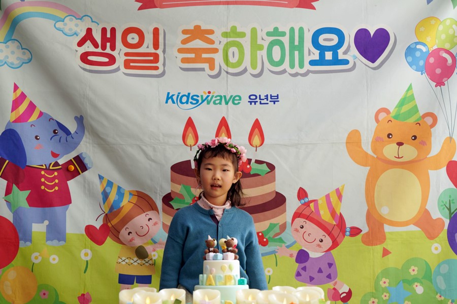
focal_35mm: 70
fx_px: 889
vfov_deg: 19.5
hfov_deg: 28.8
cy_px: 152
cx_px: 228
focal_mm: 70
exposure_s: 1/160
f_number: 4
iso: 200
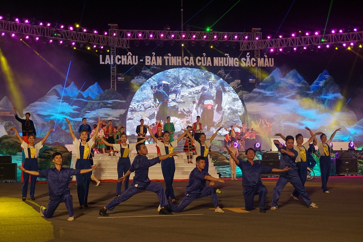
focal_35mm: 58
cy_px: 121
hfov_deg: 34.2
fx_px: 590
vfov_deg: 23.2
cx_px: 182
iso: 800
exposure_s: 1/160
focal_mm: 39
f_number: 5.6
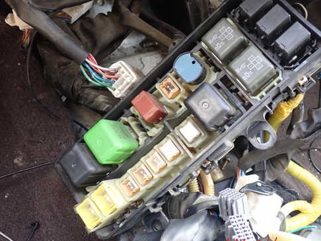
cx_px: 178
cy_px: 104
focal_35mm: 37
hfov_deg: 50.0
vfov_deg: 38.6
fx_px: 343
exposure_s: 1/50
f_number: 2.3
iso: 200
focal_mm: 5.4
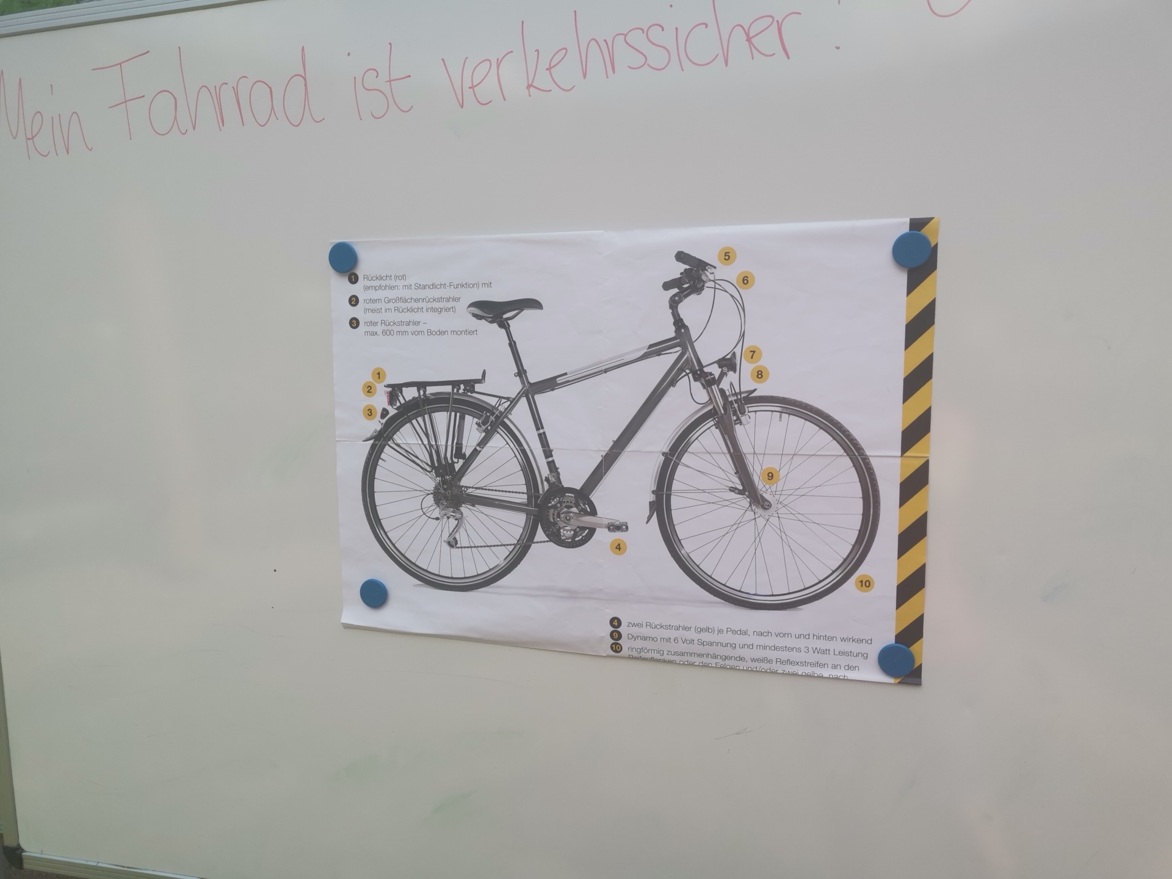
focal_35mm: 27
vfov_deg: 51.4
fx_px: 914
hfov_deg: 65.3
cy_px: 440
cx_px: 586
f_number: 1.8
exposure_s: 1/824
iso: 50
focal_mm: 5.58
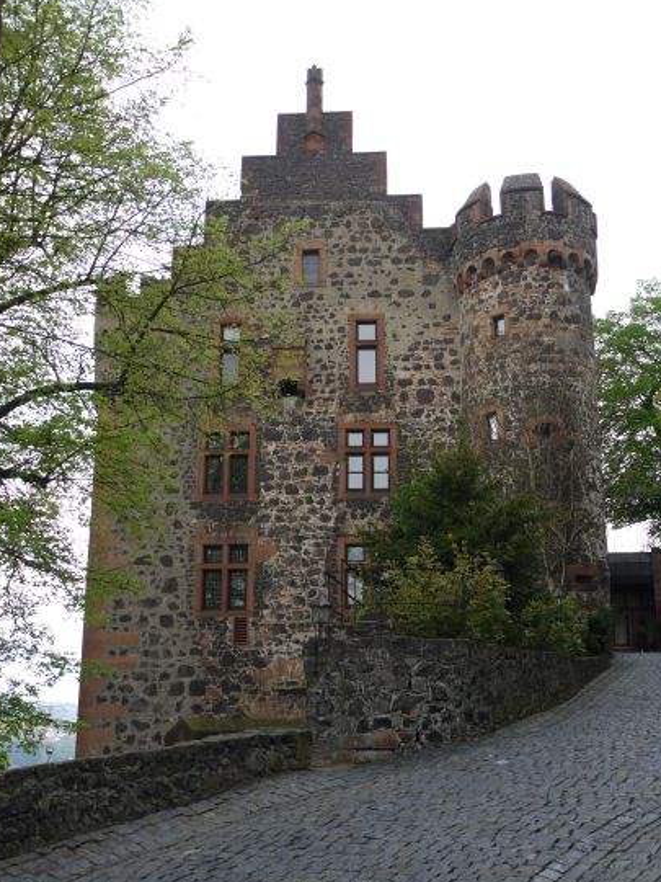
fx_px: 1018
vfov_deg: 46.8
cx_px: 349
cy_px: 443
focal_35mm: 40
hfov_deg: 35.9
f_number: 4.5
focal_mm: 18
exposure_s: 1/100
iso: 100
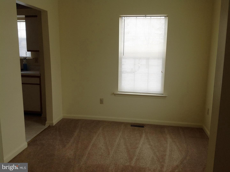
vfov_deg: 40.6
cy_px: 86
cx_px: 115
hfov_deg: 52.7
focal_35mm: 35
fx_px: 232
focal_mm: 4.28
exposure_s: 1/120
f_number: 2.4
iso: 64
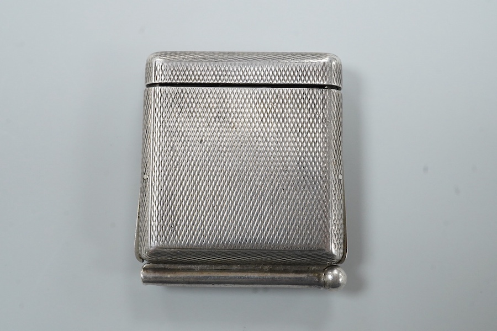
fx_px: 621
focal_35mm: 45
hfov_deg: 43.6
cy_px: 166
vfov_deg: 29.9
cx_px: 248
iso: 2500
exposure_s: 1/60
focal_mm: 30
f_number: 18
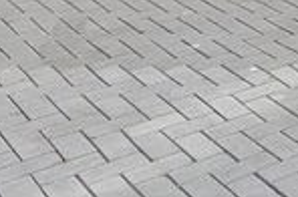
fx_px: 834
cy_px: -298
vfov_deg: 11.0
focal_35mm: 101
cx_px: 570
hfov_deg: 16.3
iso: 50
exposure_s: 1/4016
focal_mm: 1.83
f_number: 2.2
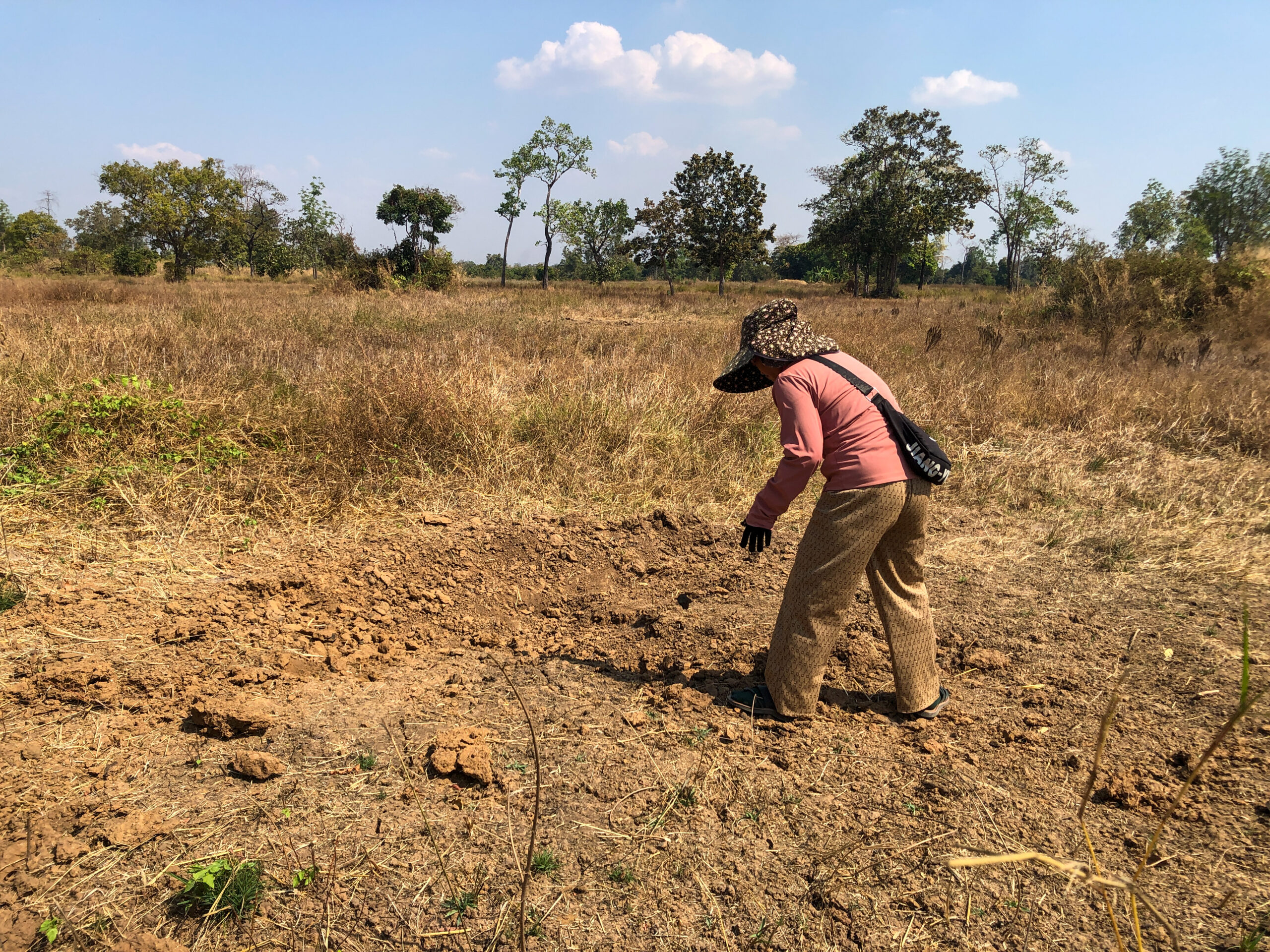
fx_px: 1027
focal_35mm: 28
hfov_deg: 63.4
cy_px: 476
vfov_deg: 49.7
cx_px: 635
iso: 20
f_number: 1.8
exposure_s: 1/1700
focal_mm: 3.99
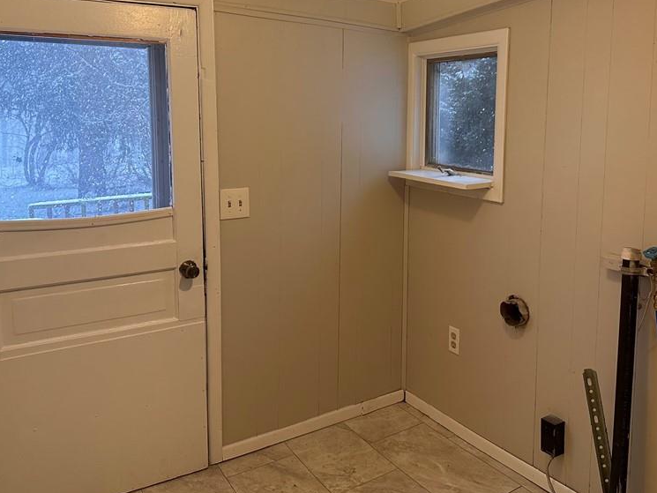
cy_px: 178
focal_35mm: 33
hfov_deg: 55.2
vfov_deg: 42.6
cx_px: 363
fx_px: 626
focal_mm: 6.86
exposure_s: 1/120
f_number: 1.78
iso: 200
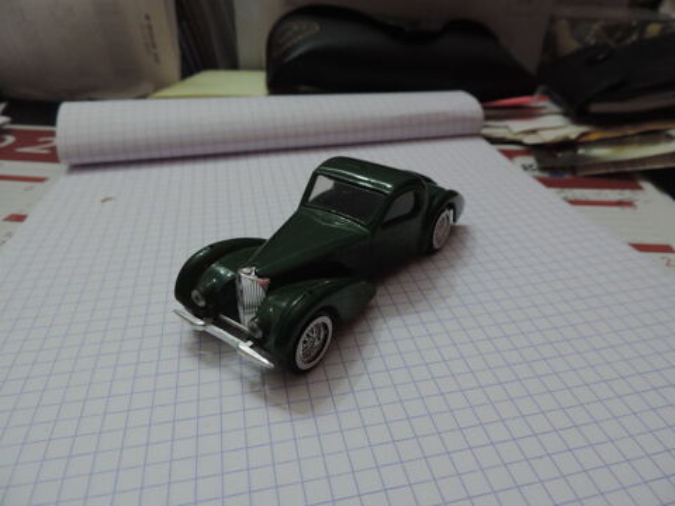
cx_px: 338
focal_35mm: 24
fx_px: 468
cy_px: 253
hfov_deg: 71.6
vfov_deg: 56.8
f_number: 3
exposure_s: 1/25
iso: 400
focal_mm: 4.3
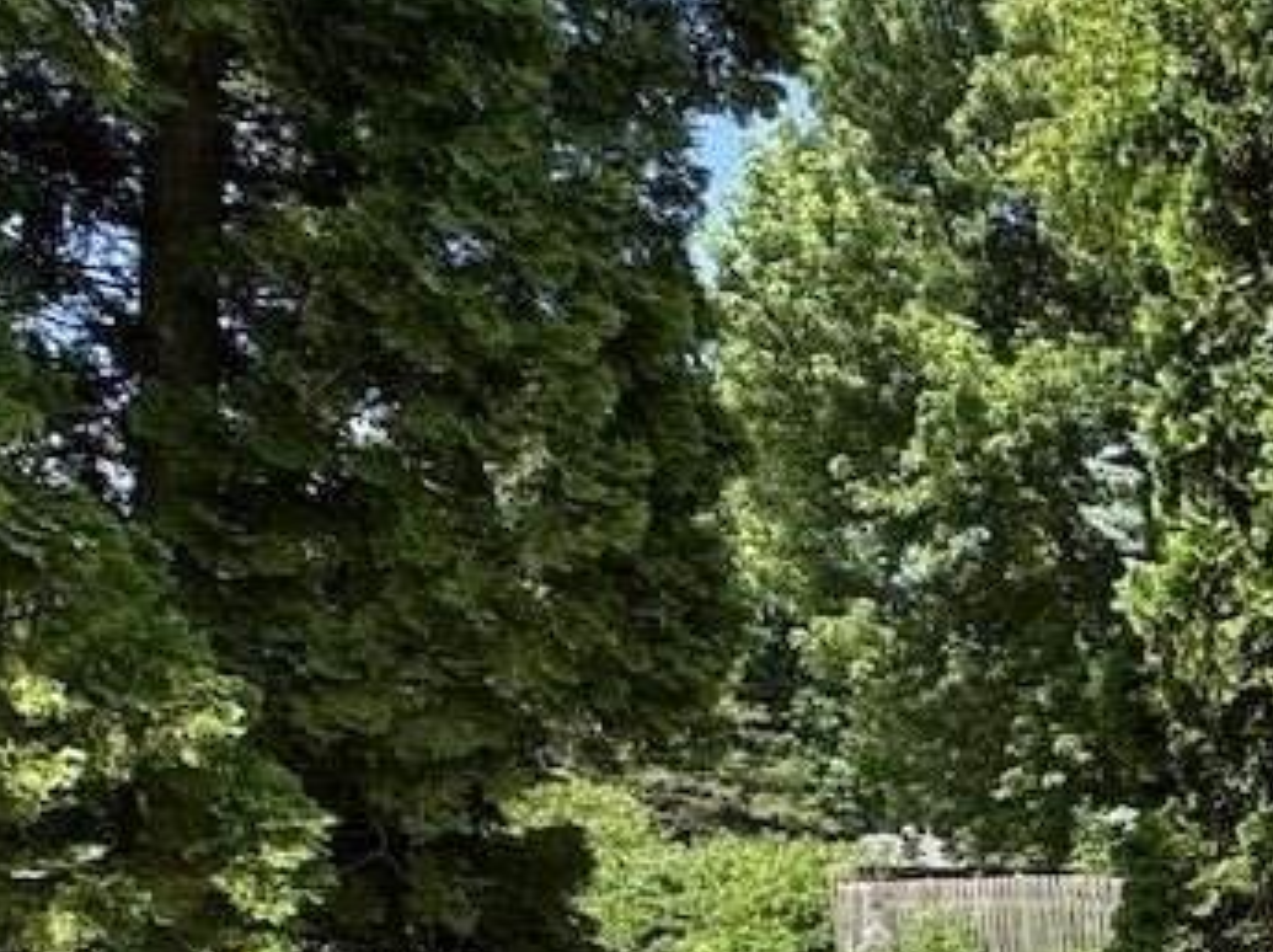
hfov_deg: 26.7
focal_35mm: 52
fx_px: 1910
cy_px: 1210
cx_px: 1900
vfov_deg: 24.7
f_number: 2.2
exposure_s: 1/868
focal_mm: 2.22
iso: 50
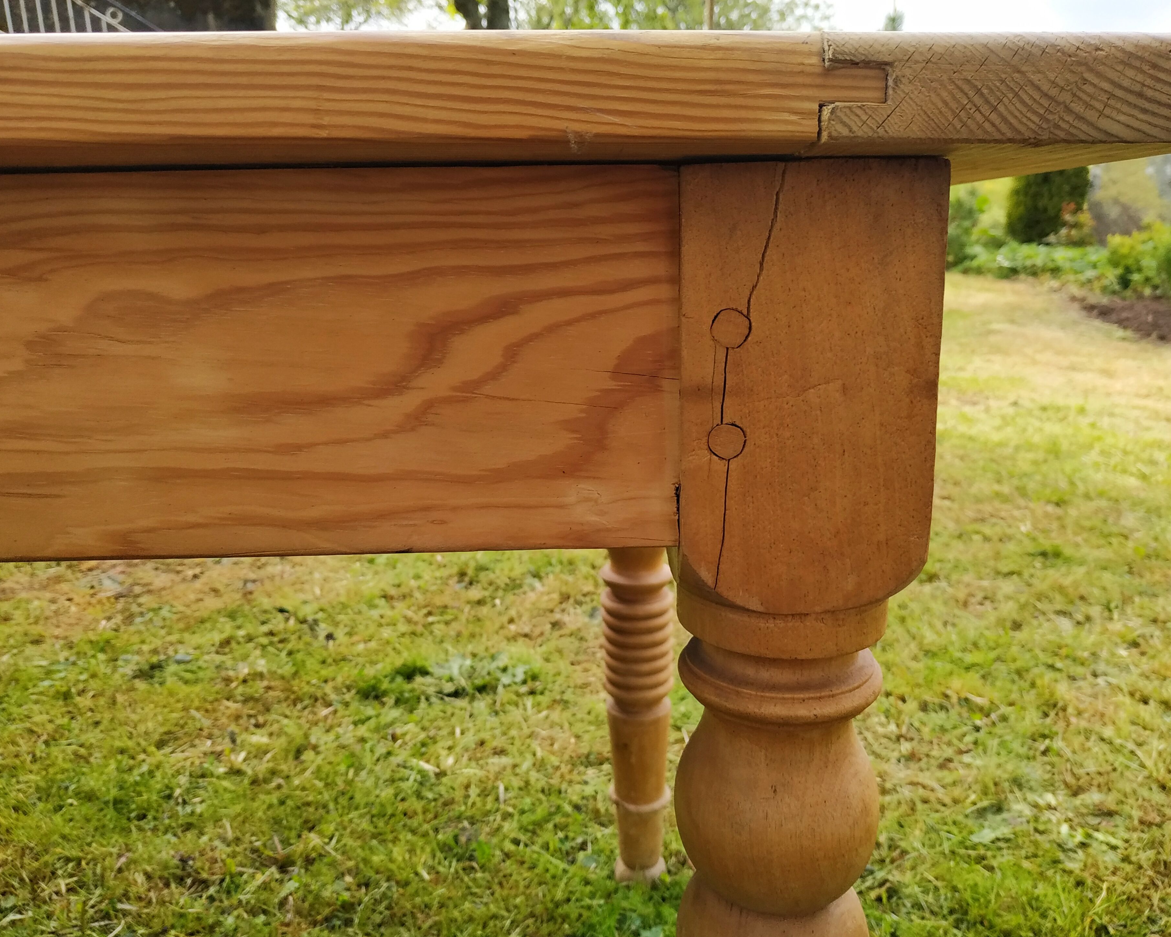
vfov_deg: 54.9
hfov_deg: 66.0
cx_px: 602
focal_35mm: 26
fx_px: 901
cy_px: 451
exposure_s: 1/926
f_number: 1.9
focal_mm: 3.94
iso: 250
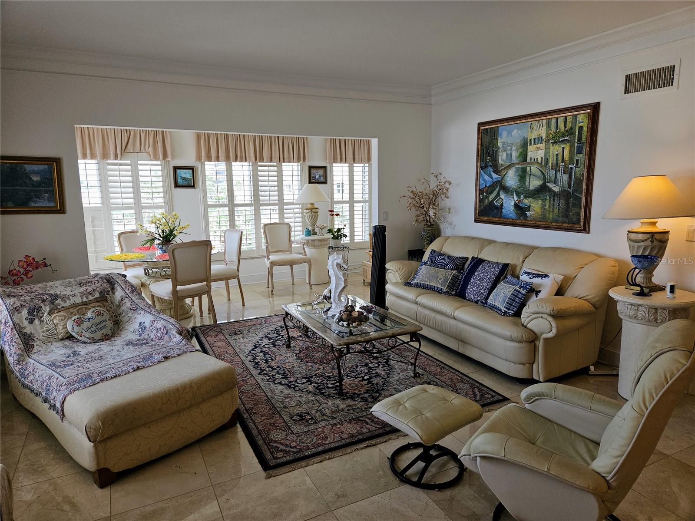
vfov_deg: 58.9
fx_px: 462
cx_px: 348
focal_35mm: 23
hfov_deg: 73.9
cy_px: 260
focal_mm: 5.4
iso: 32
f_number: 1.8
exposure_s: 1/120
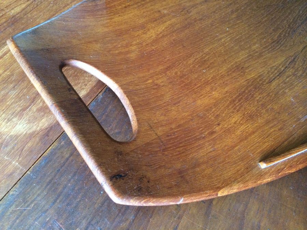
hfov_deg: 60.0
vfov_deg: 46.8
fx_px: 266
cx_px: 154
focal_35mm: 30
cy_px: 115
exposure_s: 1/30
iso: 200
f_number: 2.2
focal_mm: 4.12
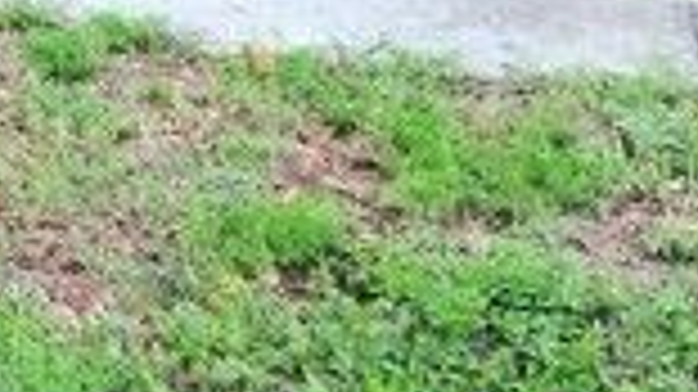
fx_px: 3071
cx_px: -788
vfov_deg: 6.5
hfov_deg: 11.4
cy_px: -910
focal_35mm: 166
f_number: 1.8
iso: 16
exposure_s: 1/180
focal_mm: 6.4
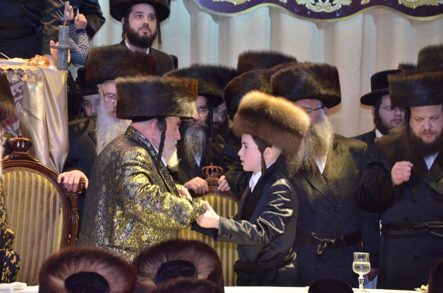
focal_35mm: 188
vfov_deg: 7.3
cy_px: 146
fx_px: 2302
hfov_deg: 11.0
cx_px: 222
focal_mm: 125
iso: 2500
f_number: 5.6
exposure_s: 1/100
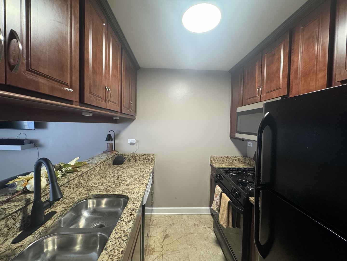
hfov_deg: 102.1
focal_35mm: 14
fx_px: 140
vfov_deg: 85.7
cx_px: 174
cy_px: 130
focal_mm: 2.22
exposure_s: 1/60
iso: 320
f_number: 2.2
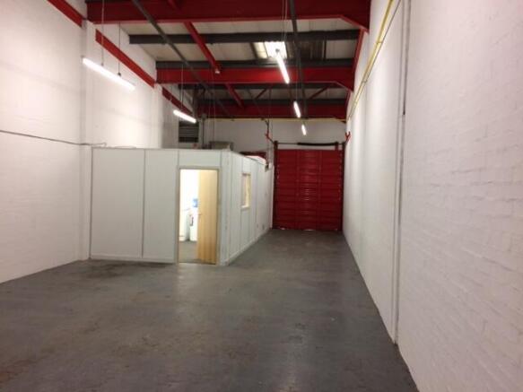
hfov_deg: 61.7
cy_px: 196
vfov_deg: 48.2
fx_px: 438
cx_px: 262
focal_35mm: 29
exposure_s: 1/33
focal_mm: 4.15
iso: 80
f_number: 2.2
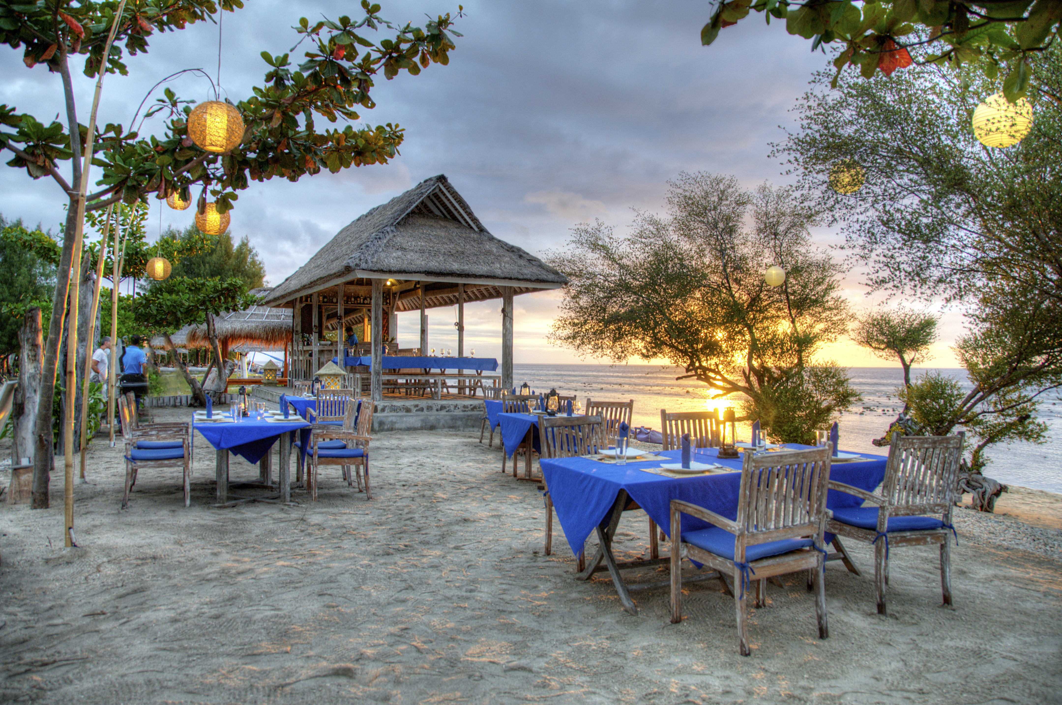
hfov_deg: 67.5
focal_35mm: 27
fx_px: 795
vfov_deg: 47.8
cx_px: 531
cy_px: 352
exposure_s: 1/80
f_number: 4.5
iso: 320
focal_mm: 18
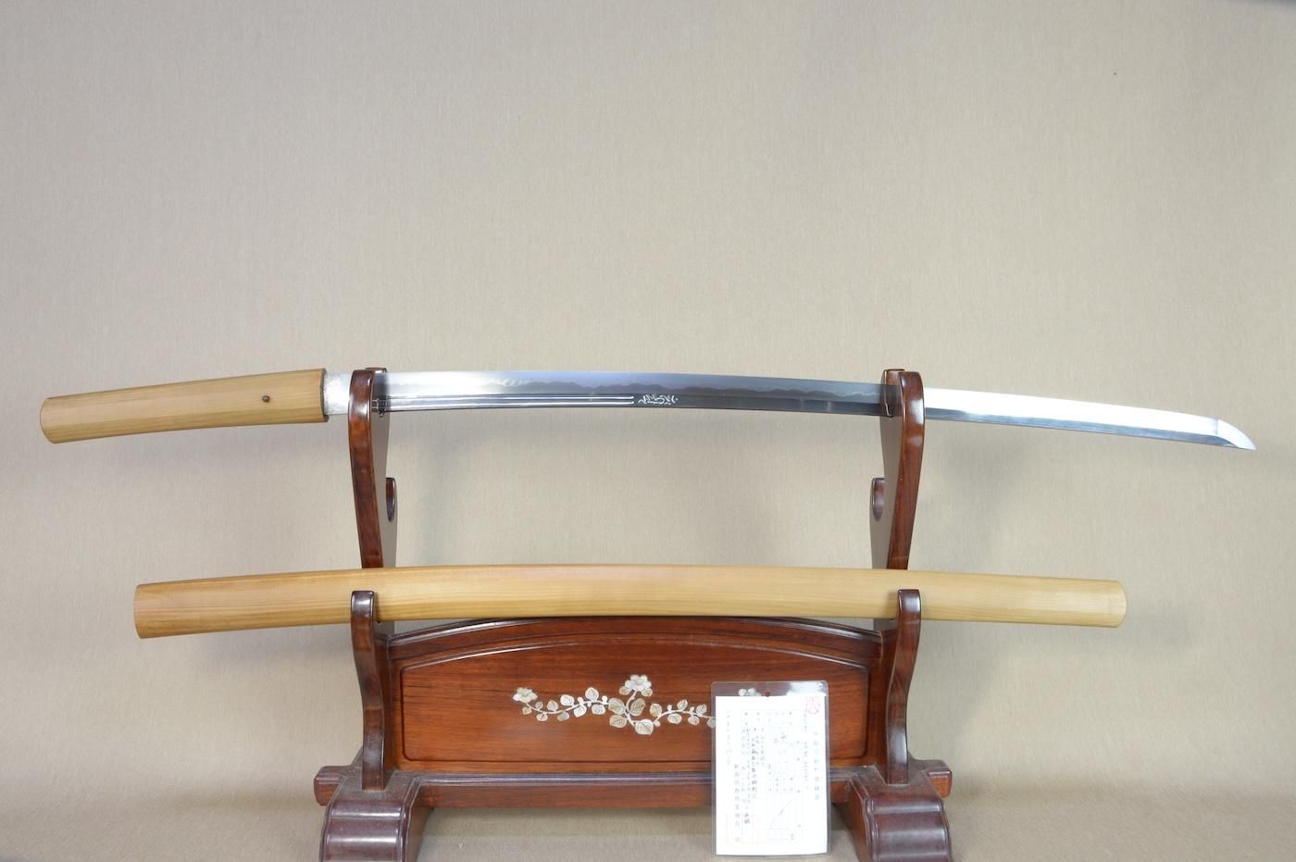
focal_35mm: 30
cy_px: 431
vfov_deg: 43.5
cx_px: 648
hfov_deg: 62.0
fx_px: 1079
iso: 400
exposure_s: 1/2
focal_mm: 20
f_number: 11
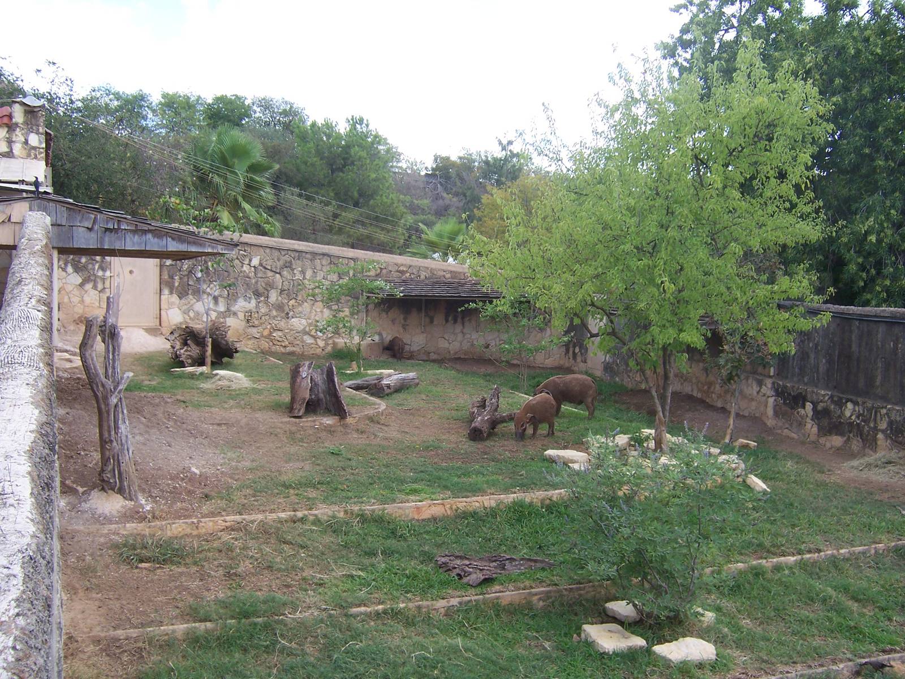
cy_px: 340
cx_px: 452
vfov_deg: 42.9
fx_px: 863
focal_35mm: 33
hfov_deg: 55.4
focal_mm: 5.5
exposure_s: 1/250
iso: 80
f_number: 3.4
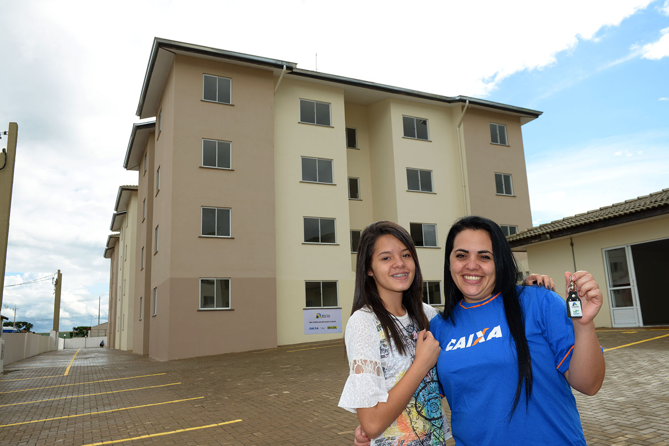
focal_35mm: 28
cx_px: 334
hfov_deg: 65.5
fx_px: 520
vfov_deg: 46.4
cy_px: 223
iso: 100
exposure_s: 1/200
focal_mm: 28
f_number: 8
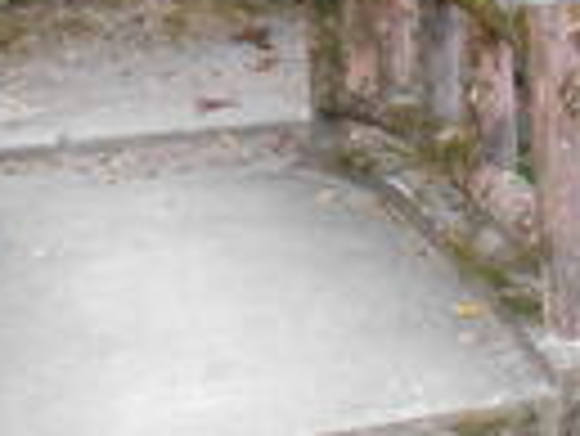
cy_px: 83
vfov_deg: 16.9
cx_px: 490
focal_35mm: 87
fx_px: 1459
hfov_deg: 22.1
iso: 800
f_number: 3.2
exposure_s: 1/250
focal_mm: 4.6
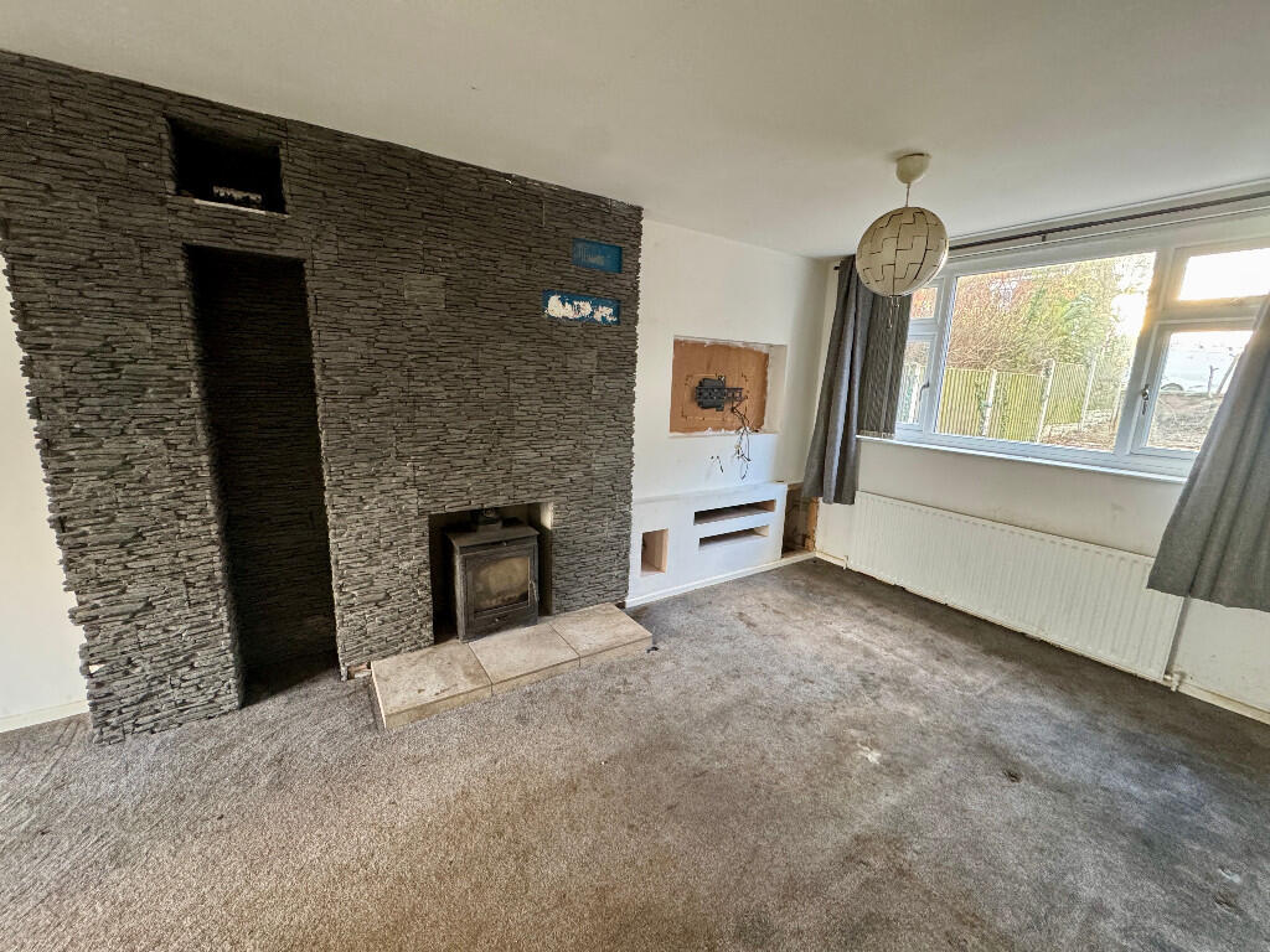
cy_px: 476
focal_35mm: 14
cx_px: 635
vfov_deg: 85.7
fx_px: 514
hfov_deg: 102.1
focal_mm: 2.22
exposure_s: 1/60
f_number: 2.2
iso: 400
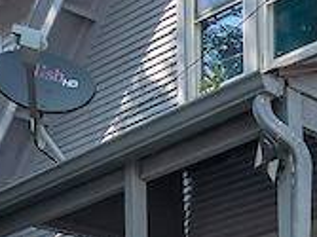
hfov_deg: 18.1
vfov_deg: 14.2
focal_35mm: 97
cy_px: 356
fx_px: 888
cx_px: 471
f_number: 9
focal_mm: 14
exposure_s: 1/250
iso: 400
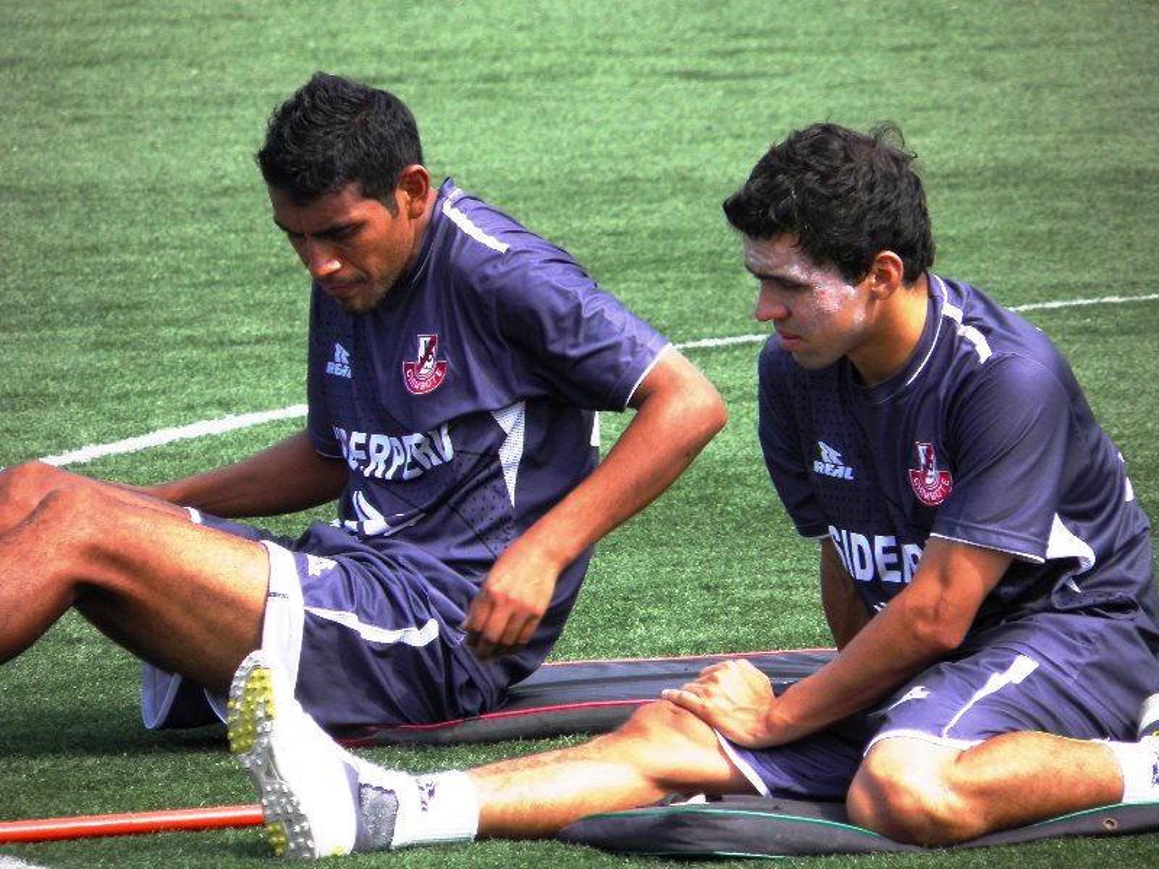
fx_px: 24475
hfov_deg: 2.7
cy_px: 434
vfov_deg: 2.0
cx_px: 580
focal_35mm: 731
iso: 100
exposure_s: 1/320
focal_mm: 131.2
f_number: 5.4
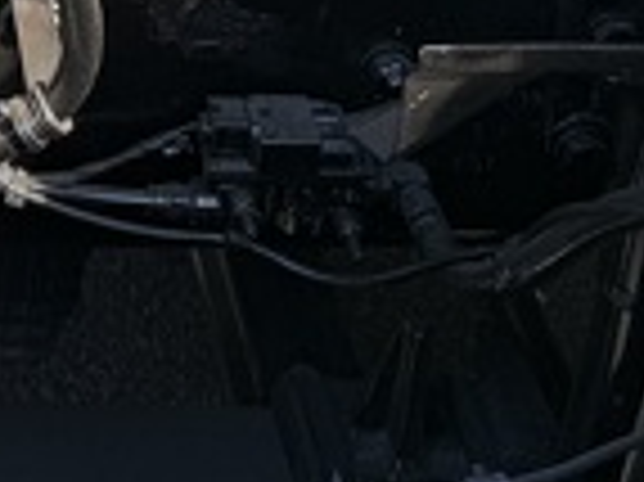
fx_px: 1877
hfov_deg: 18.1
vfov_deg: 12.6
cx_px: -203
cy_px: -523
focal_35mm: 101
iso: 80
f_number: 1.78
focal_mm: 6.76
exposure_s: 1/1106
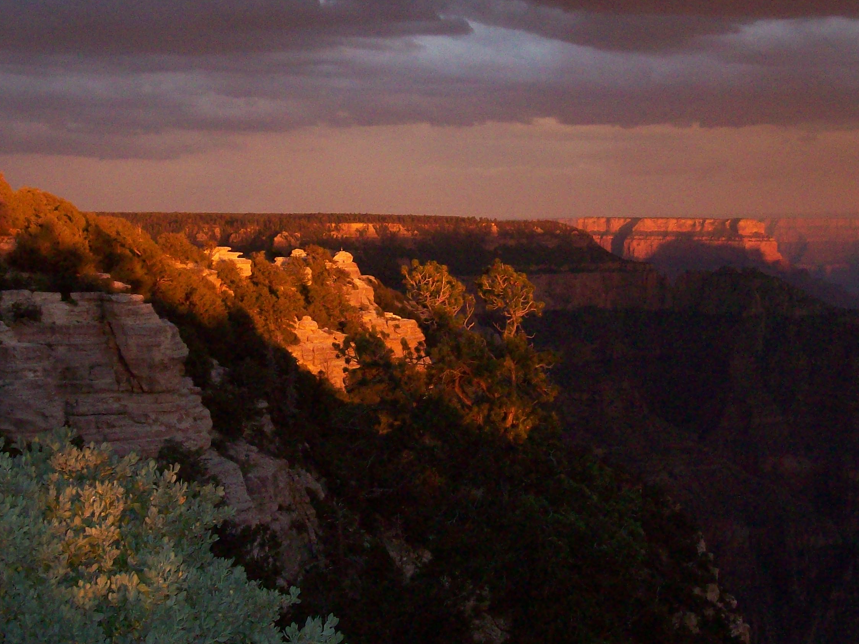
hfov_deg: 31.6
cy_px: 262
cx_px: 345
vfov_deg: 24.0
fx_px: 1514
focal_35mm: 61
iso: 200
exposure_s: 1/73.6
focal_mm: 7.6
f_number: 3
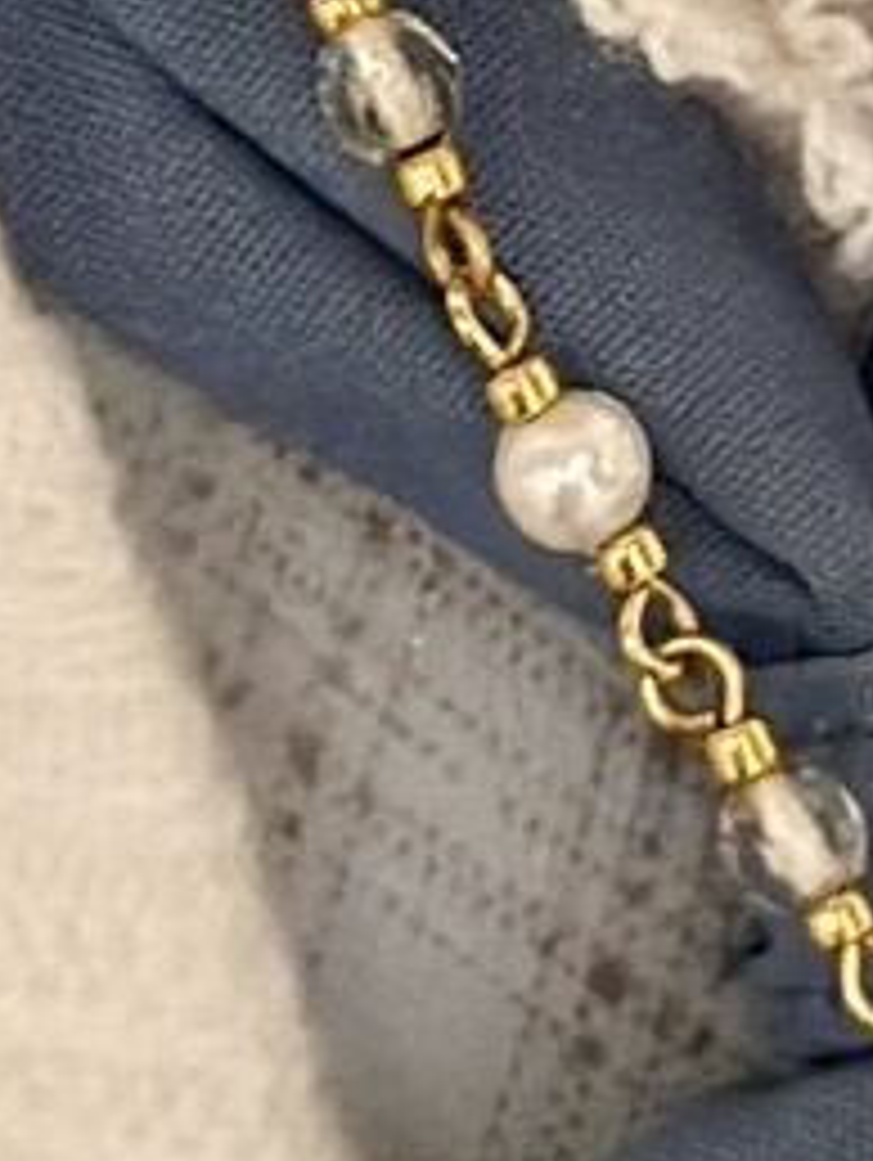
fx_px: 10071
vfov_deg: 6.5
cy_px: -412
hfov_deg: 5.0
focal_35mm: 300
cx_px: 940
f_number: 1.78
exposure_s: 1/33
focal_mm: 6.86
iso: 500
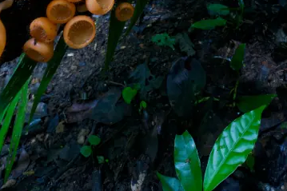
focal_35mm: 39
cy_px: -68
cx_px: 185
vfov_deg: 27.5
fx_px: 311
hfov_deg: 48.9
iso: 1600
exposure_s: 1/40
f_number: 11
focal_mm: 14
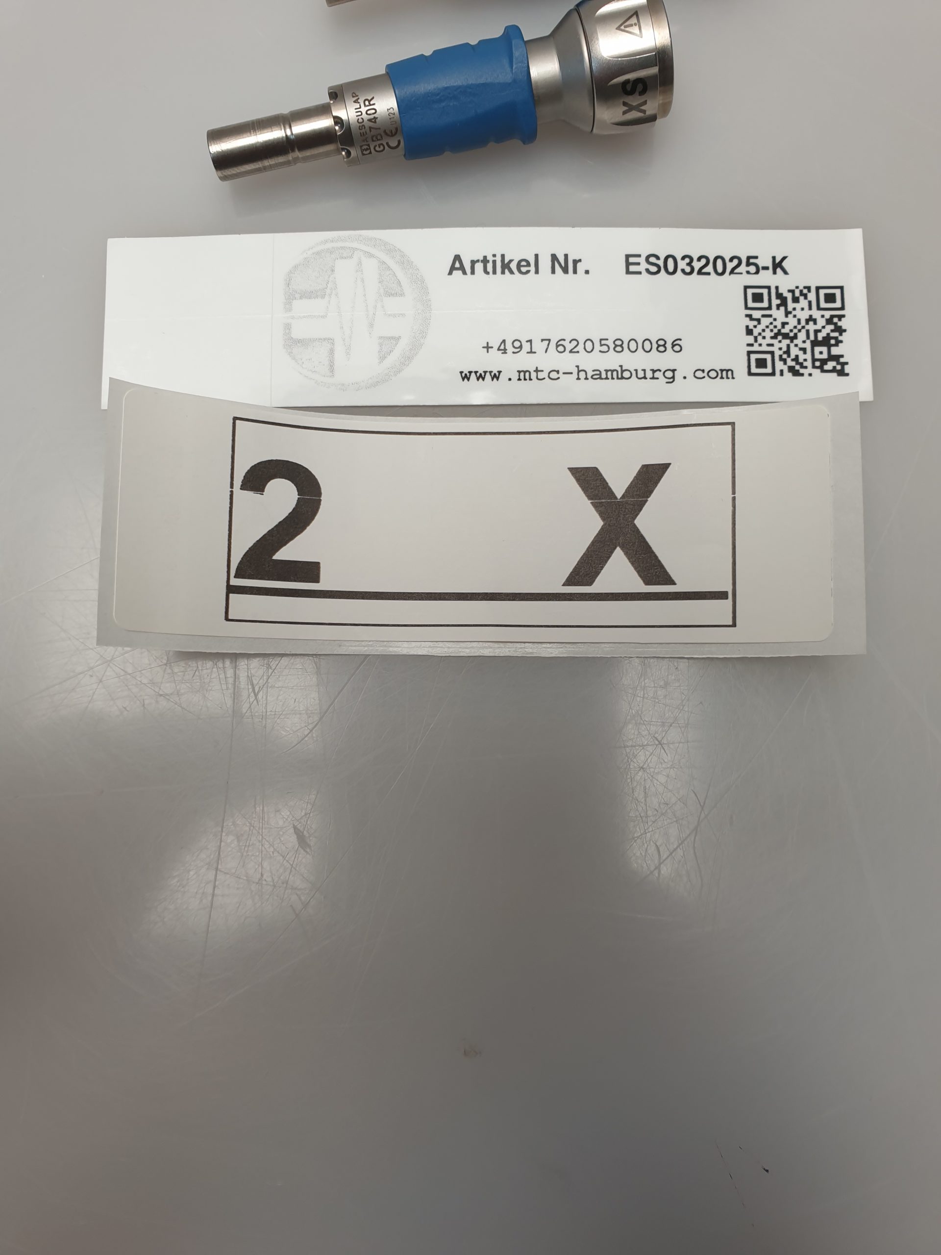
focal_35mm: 26
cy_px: 628
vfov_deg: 67.3
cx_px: 470
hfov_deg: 53.1
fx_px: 942
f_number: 2.4
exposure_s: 1/50
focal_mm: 4.3
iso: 50
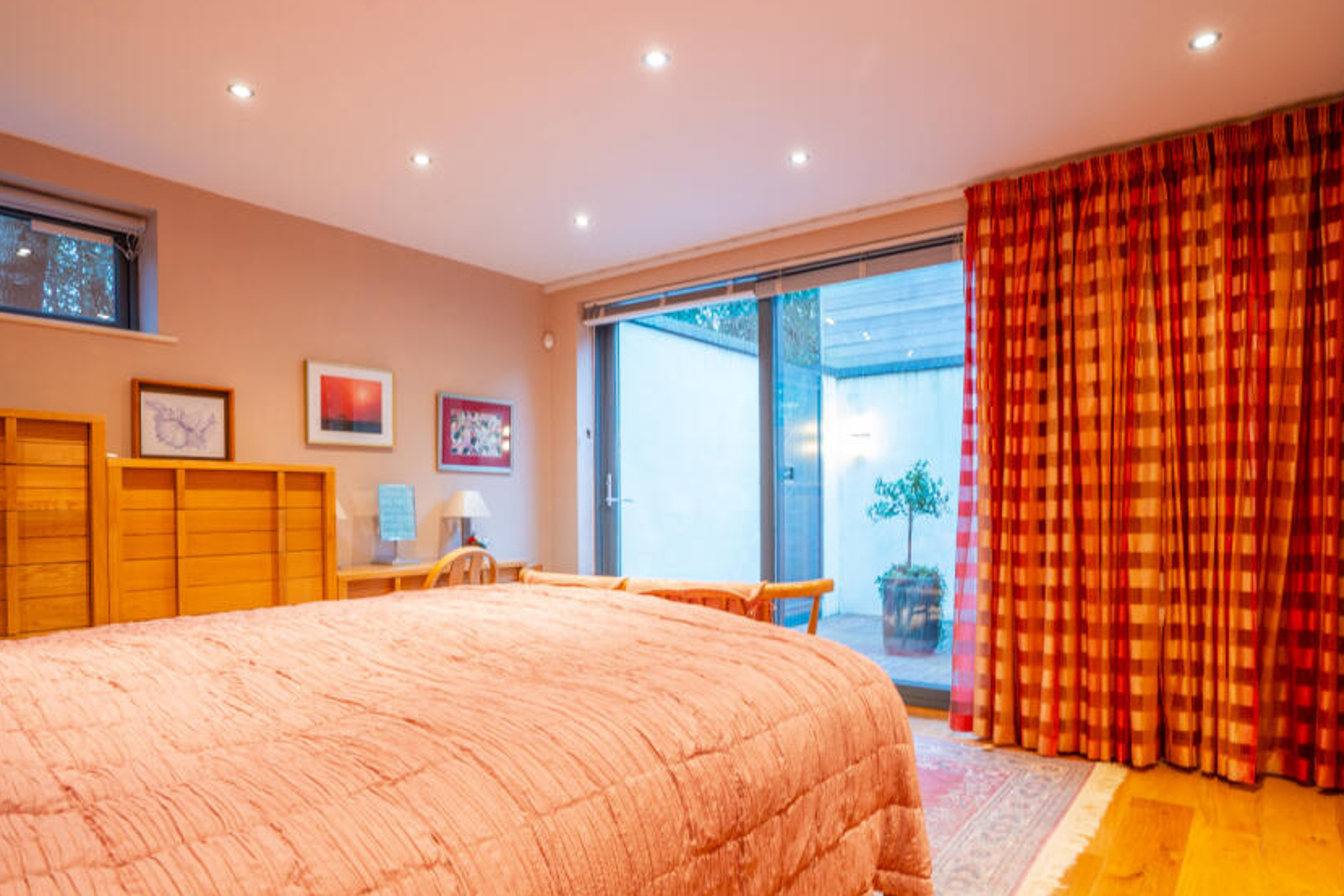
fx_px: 784
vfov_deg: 59.2
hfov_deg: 81.2
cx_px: 665
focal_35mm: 21
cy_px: 519
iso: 200
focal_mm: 17
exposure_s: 1.6
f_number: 11
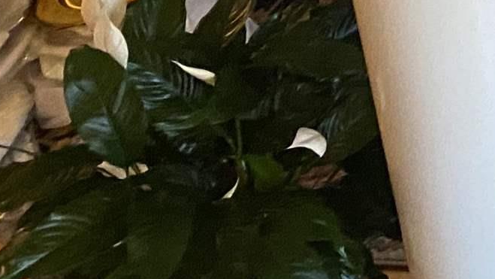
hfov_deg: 13.1
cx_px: 1106
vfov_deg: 7.9
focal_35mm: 132
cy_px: -556
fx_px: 1733
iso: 500
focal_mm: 4.25
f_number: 1.8
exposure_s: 1/40
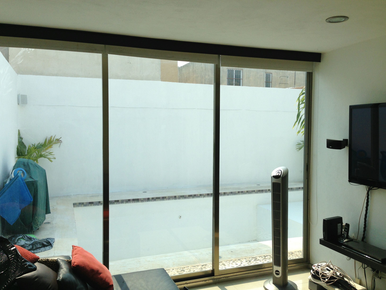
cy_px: 145
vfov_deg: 42.9
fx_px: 368
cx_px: 193
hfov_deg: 55.4
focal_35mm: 33
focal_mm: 4.13
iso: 50
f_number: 2.4
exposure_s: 1/1063
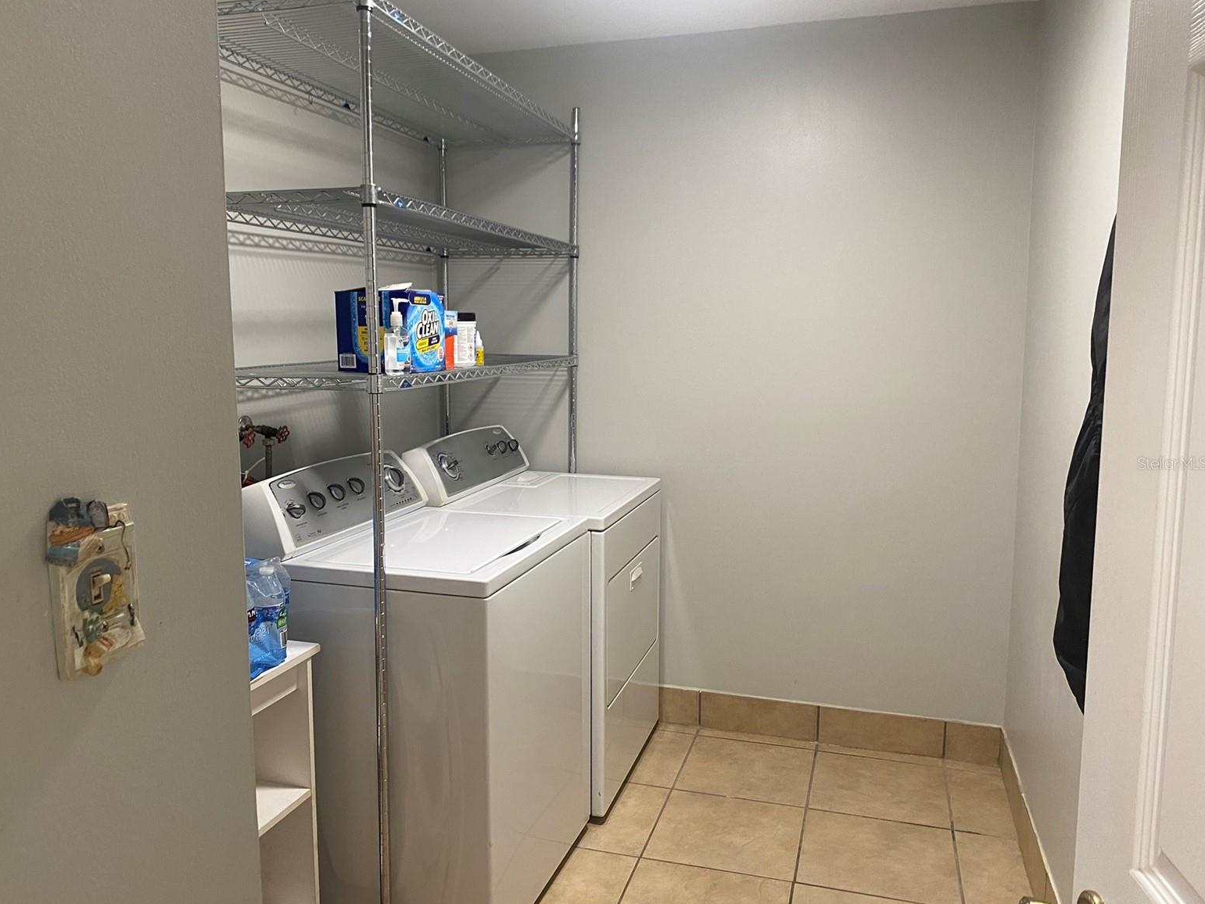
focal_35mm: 27
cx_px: 586
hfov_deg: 65.3
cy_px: 463
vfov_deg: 51.4
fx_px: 940
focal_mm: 4.25
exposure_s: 1/60
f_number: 1.8
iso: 160
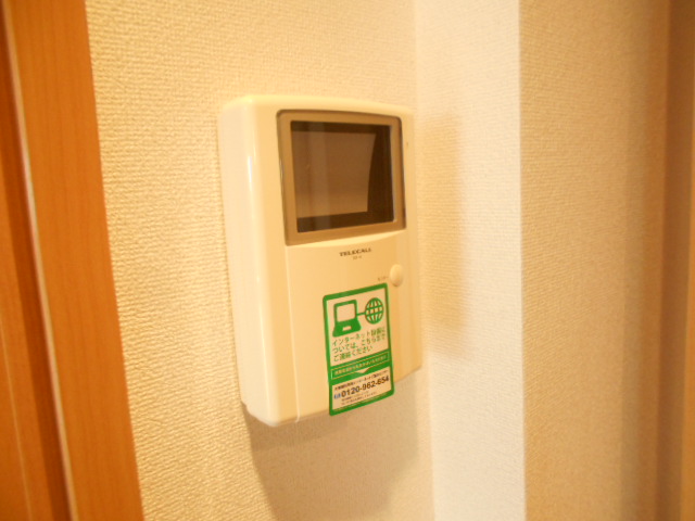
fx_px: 522
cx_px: 348
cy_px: 260
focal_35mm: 26
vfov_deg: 53.1
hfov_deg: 67.3
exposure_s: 1/25
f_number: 3.2
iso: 400
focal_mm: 4.6
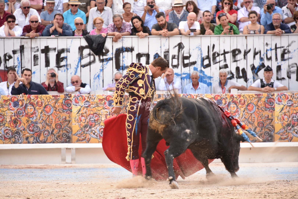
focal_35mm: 210
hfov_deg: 9.8
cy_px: 100
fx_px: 1738
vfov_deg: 6.5
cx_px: 149
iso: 1250
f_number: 5.6
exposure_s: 1/320
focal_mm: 210
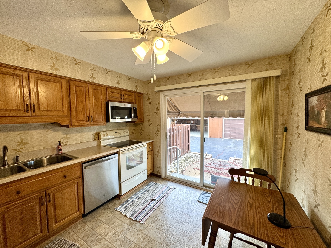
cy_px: 124
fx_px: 134
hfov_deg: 102.1
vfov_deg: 85.7
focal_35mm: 14
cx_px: 166
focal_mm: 2.22
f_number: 2.2
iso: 125
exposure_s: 1/120
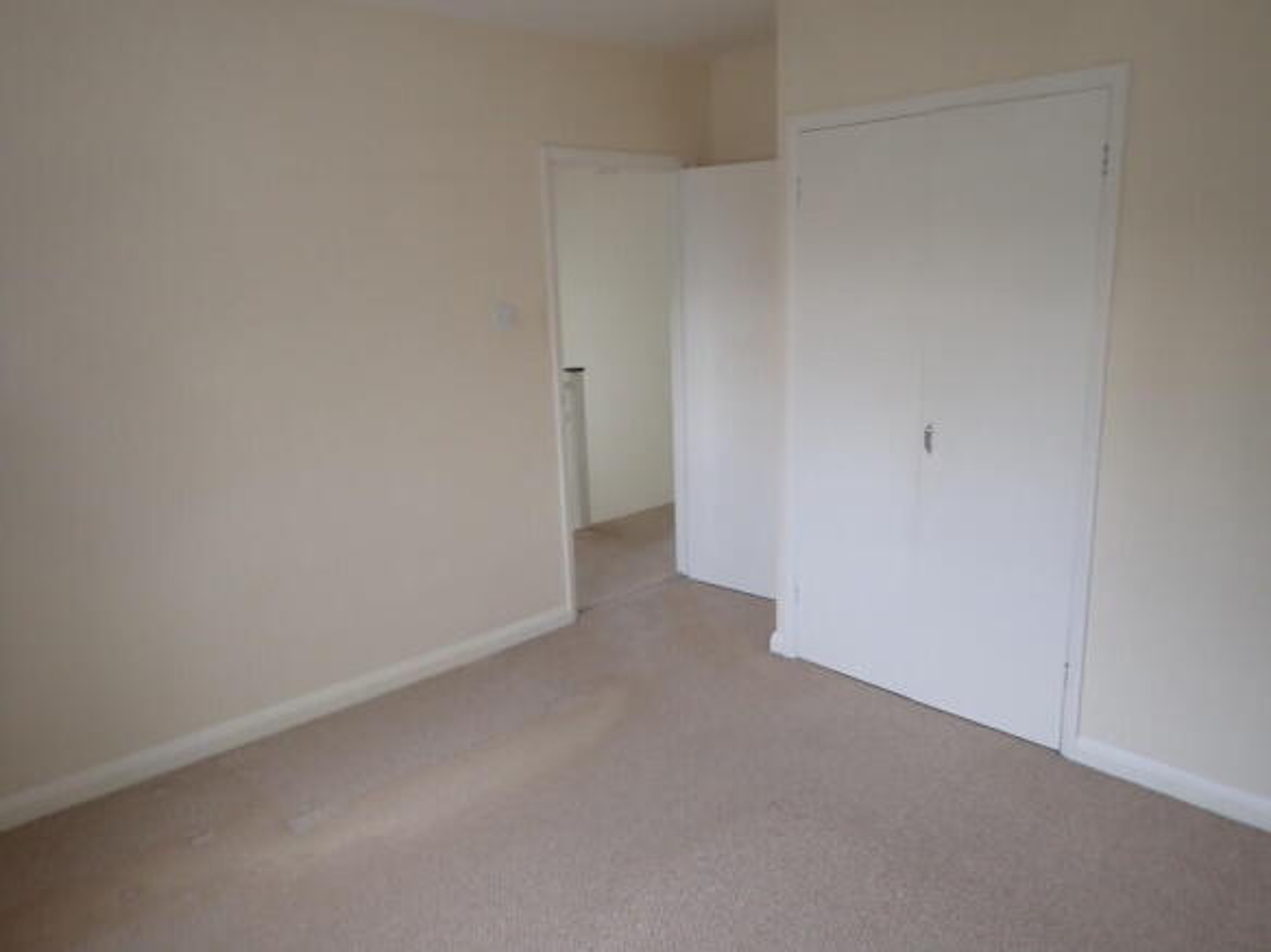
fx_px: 918
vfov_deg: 54.9
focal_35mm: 25
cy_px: 476
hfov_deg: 69.4
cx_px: 636
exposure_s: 1/40
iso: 200
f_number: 2
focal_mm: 4.5
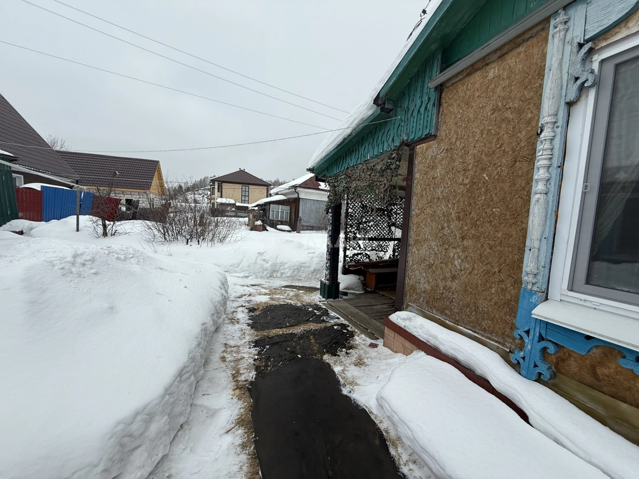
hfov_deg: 102.1
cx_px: 320
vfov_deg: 85.7
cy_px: 240
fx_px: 258
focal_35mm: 14
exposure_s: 1/502
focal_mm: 2.22
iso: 50
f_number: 2.2
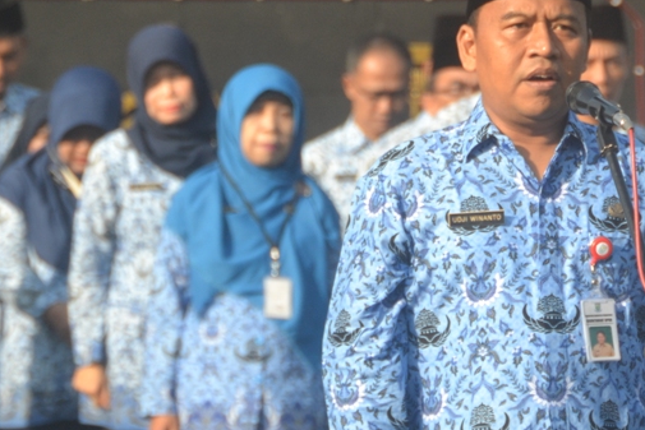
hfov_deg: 4.5
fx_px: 8282
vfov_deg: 3.0
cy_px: 147
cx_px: 147
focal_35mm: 462
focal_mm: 135
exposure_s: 1/500
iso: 320
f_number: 5.6
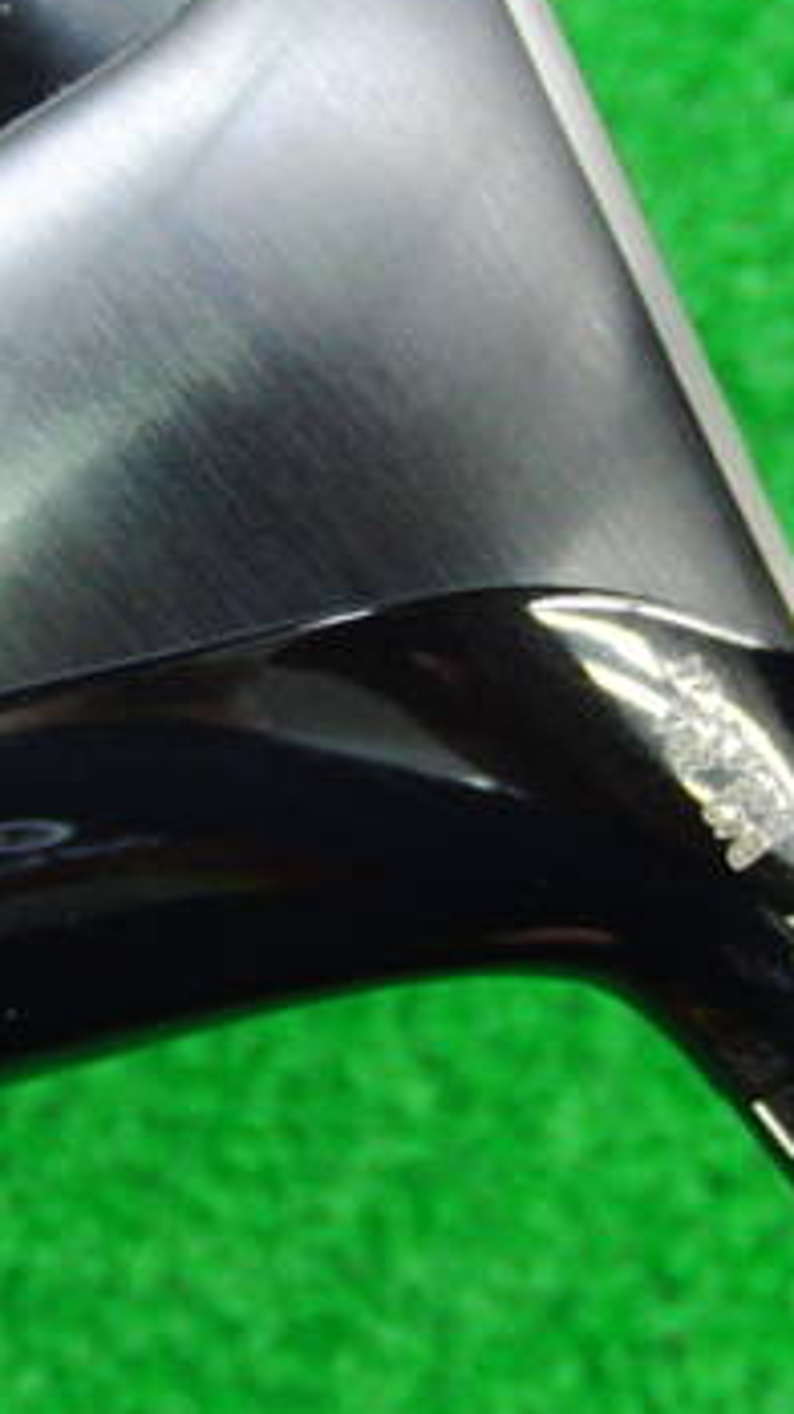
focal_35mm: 86
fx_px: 3223
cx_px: 255
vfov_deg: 24.6
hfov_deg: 14.0
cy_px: 490
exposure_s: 1/15
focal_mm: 7.54
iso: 400
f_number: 3.7
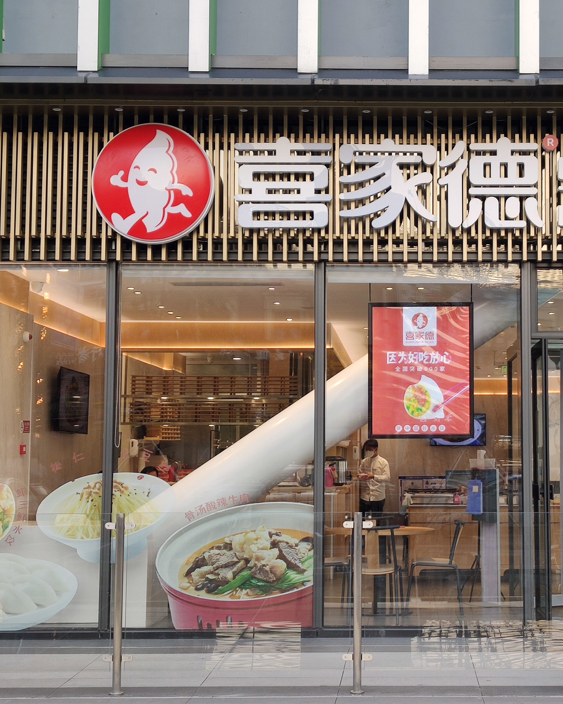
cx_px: 408
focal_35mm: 58
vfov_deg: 32.5
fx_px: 1208
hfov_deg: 26.0
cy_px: 354
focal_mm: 4.75
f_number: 1.75
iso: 124
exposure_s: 1/100
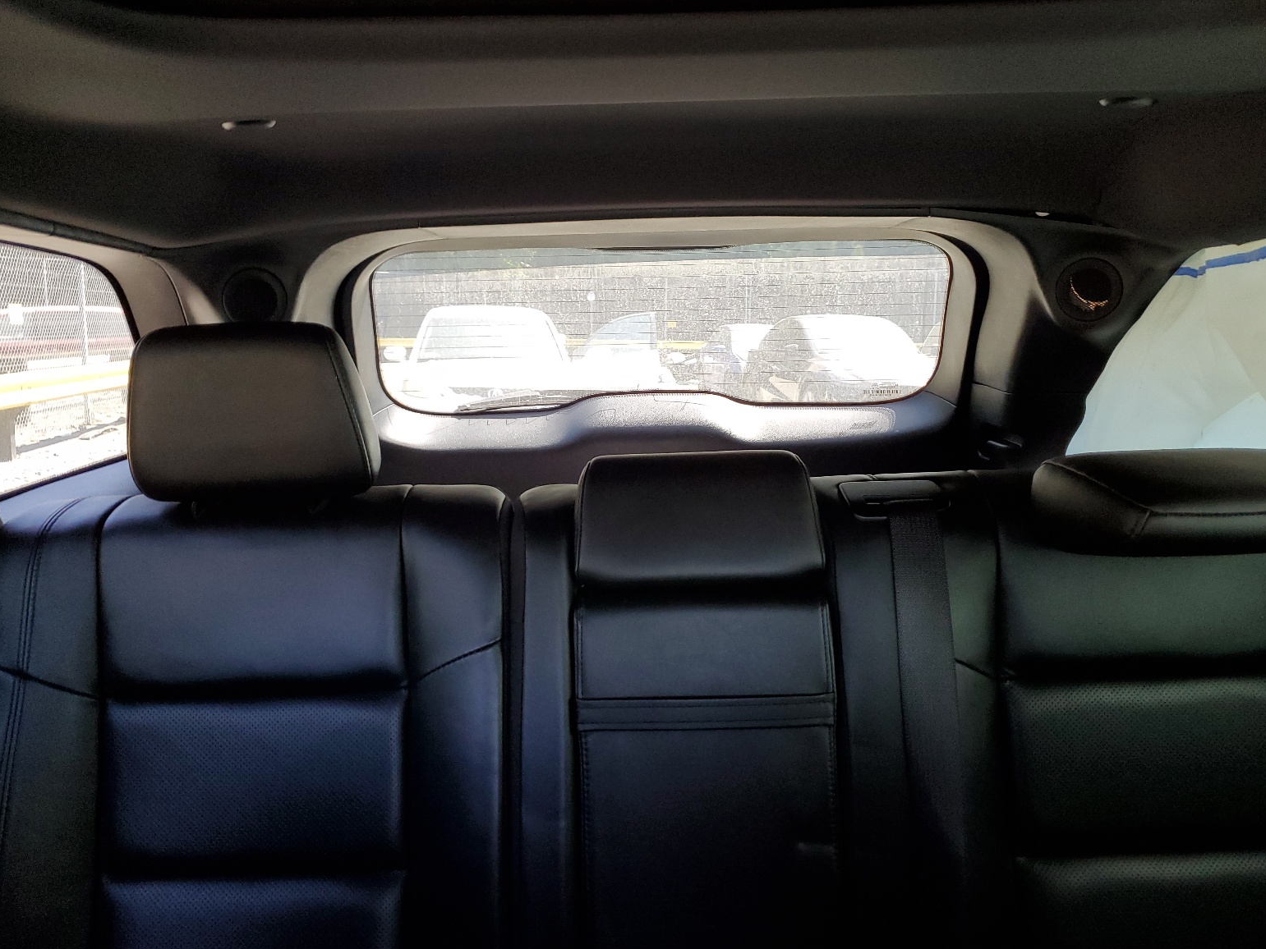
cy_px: 485
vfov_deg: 51.4
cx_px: 640
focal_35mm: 27
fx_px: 988
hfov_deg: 65.3
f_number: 1.5
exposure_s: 1/120
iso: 94
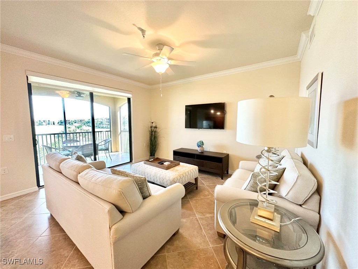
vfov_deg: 85.7
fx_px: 145
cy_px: 134
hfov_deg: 102.1
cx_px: 179
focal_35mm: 14
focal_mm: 2.22
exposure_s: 1/60
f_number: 2.2
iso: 320
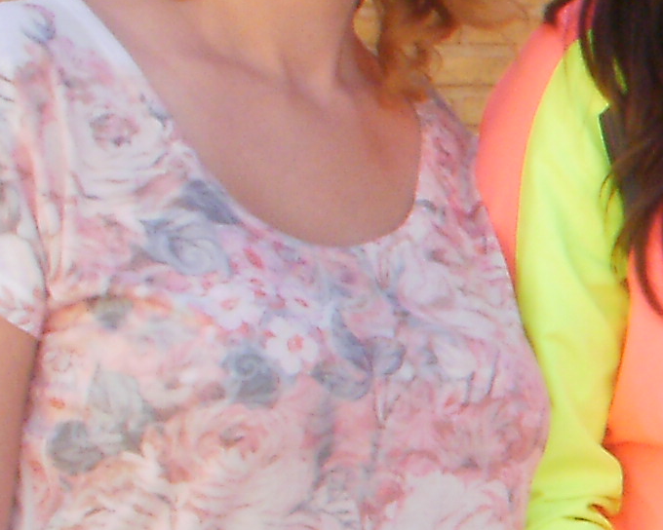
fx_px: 4023
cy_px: 680
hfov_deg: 8.3
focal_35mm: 205
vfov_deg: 7.5
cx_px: 1849
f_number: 5.6
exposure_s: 1/100
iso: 100
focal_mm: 6.3
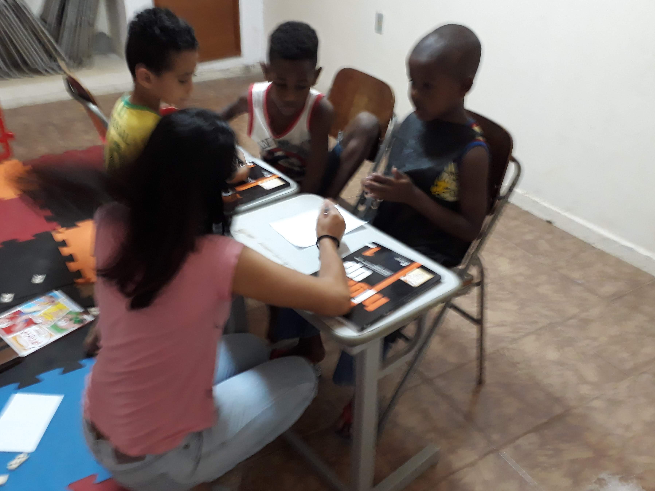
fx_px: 587
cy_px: 231
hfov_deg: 58.3
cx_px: 306
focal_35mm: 31
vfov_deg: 45.4
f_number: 1.9
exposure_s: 1/15
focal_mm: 3.6
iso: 250
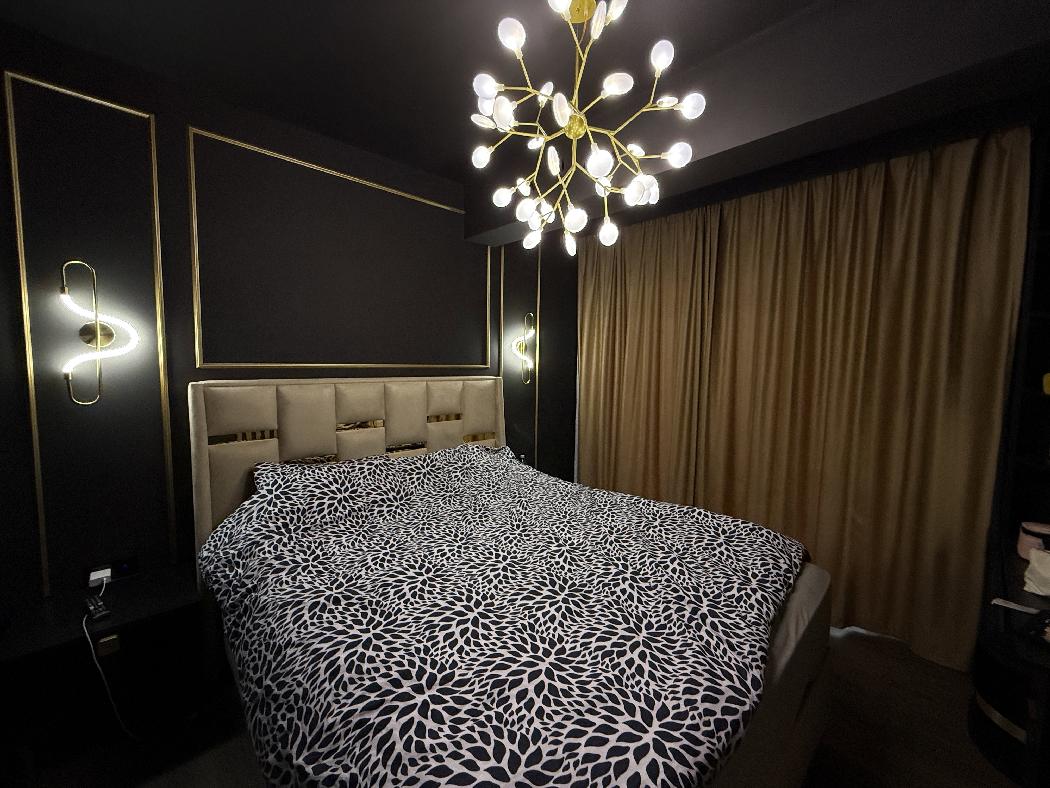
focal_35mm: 14
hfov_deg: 102.1
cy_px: 394
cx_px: 525
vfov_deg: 85.7
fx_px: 425
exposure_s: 1/100
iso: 500
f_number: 2.2
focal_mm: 2.22
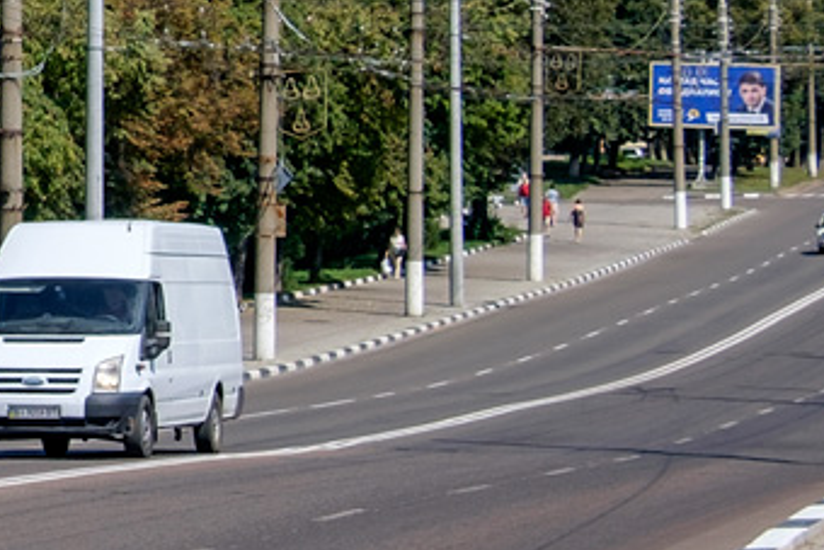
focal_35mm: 163
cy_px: -17
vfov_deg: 8.4
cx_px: -521
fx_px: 3732
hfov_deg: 11.9
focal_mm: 29.3
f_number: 7.1
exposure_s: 1/400
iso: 200
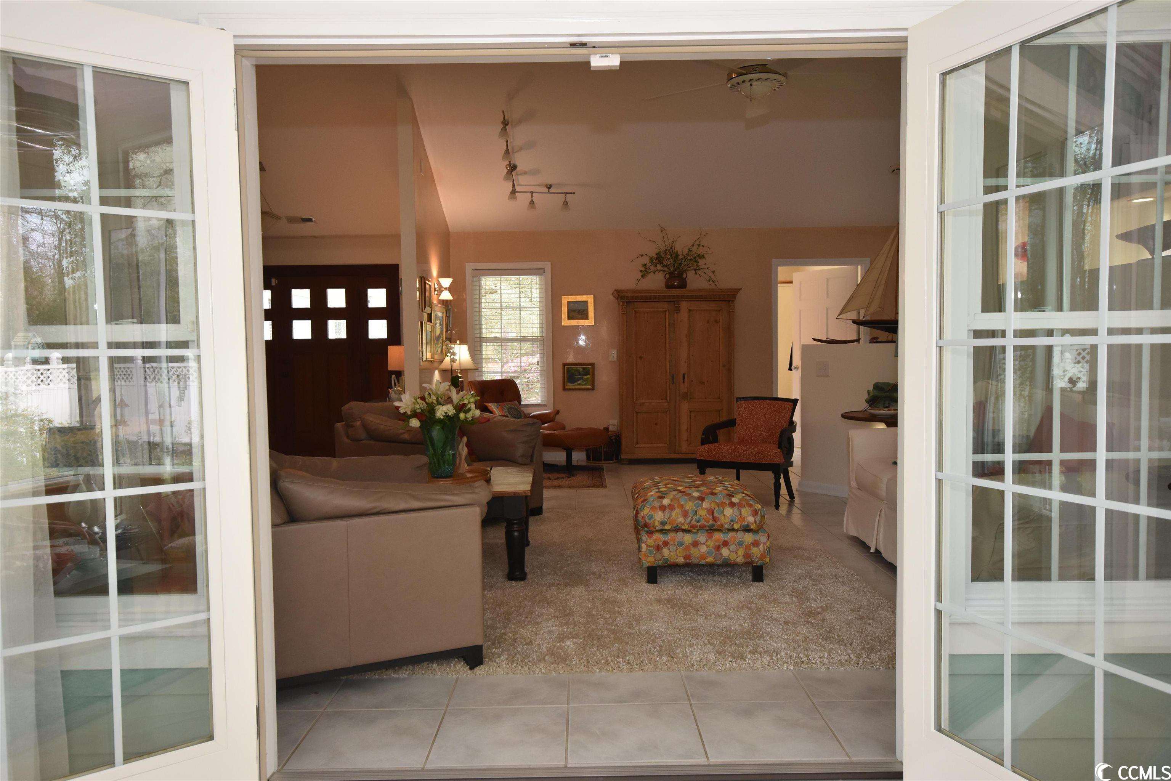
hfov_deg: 67.4
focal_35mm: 27
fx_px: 878
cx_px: 586
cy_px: 390
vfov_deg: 47.9
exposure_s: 1/100
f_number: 5.3
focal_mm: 18
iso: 800
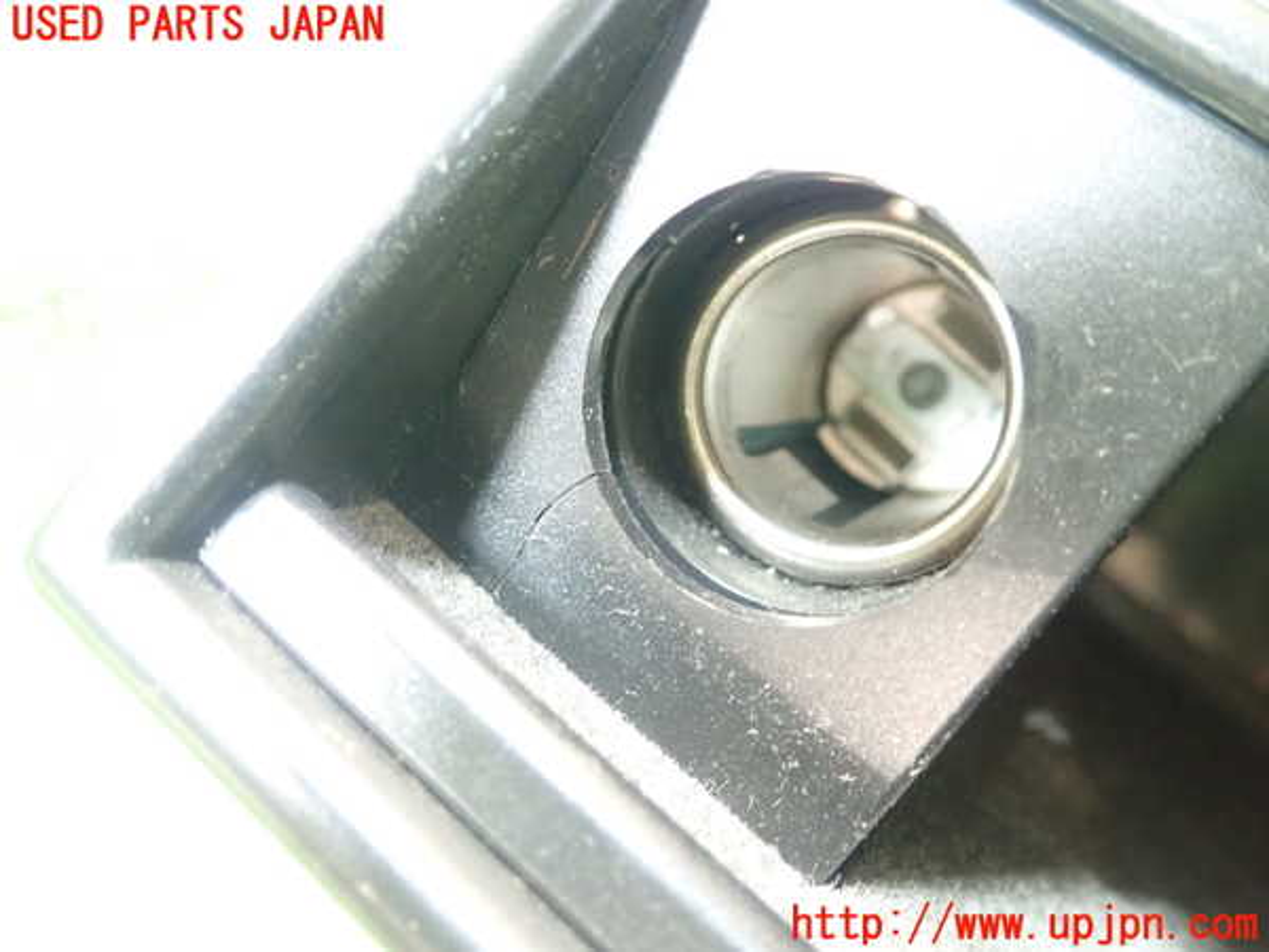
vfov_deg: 46.8
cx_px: 634
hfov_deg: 60.0
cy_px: 476
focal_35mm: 30
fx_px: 1100
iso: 1250
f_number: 2.3
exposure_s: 1/30
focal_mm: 5.5
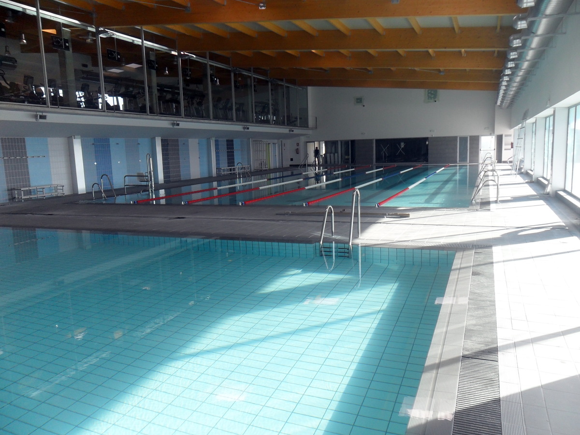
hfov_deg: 65.3
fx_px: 452
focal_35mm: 27
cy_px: 218
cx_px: 290
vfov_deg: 51.4
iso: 100
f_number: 3.5
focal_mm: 4.9
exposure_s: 1/125
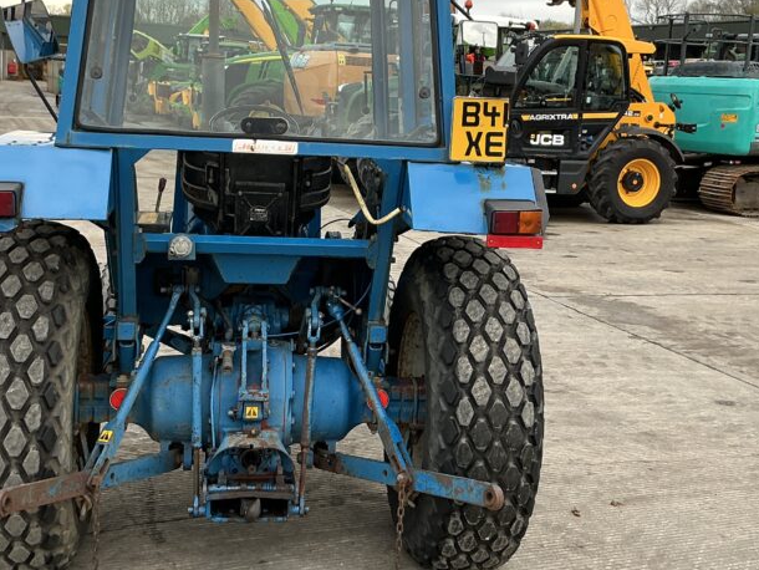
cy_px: 233
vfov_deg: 30.8
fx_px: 1031
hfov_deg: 40.4
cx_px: 368
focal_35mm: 47
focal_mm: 3
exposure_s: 1/250
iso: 25
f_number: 1.8
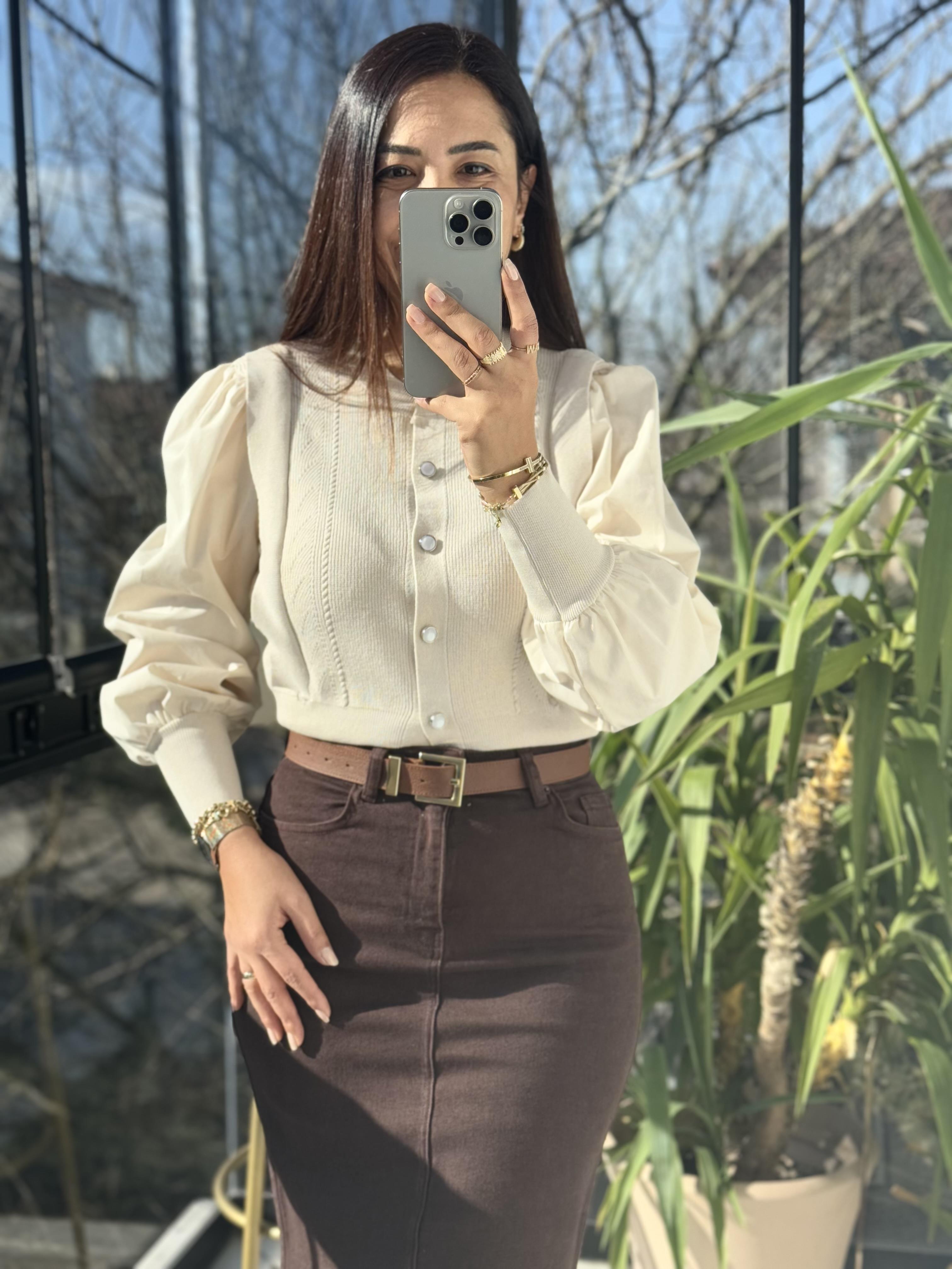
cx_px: 476
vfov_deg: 39.7
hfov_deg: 30.3
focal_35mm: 48
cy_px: 634
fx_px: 1760
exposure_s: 1/1152
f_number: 1.78
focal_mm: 6.76
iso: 64
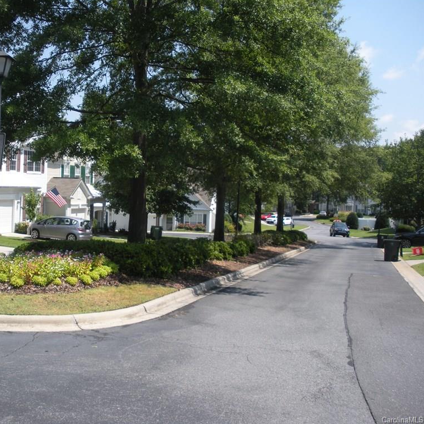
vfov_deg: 39.2
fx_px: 596
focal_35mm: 43
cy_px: 210
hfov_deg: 38.9
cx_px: 159
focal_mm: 6.3
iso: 64
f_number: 3.5
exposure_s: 1/410
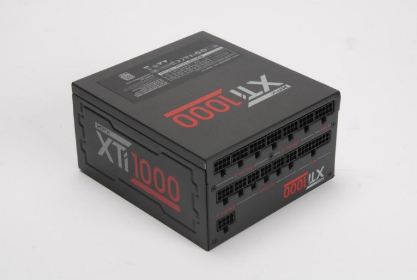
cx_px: 208
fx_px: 1044
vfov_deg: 15.2
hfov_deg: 22.6
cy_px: 140
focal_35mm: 90
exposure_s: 1/100
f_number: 13
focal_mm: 60
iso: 100
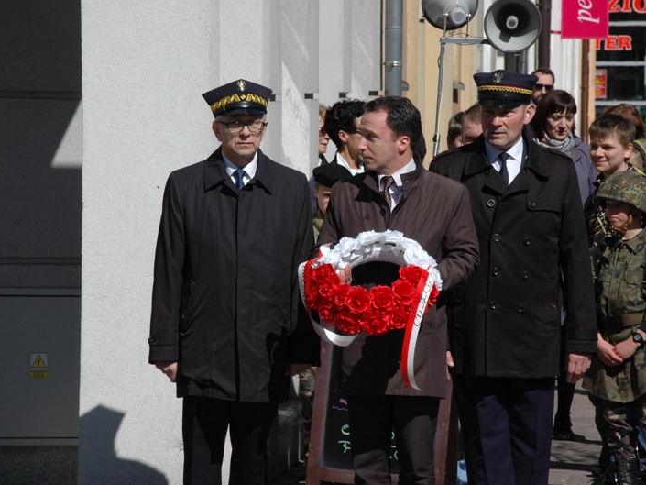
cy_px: 243
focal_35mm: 327
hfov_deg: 6.1
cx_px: 356
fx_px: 6103
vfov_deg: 4.5
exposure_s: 1/320
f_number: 22
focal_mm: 200
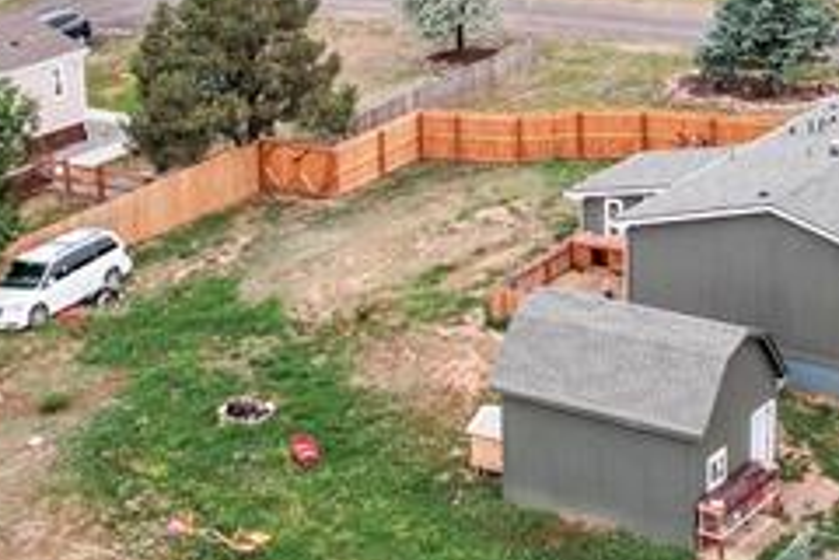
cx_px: 559
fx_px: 2191
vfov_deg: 14.4
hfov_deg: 21.6
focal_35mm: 94
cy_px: 18
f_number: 2.8
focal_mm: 8.38
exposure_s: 1/800
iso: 100
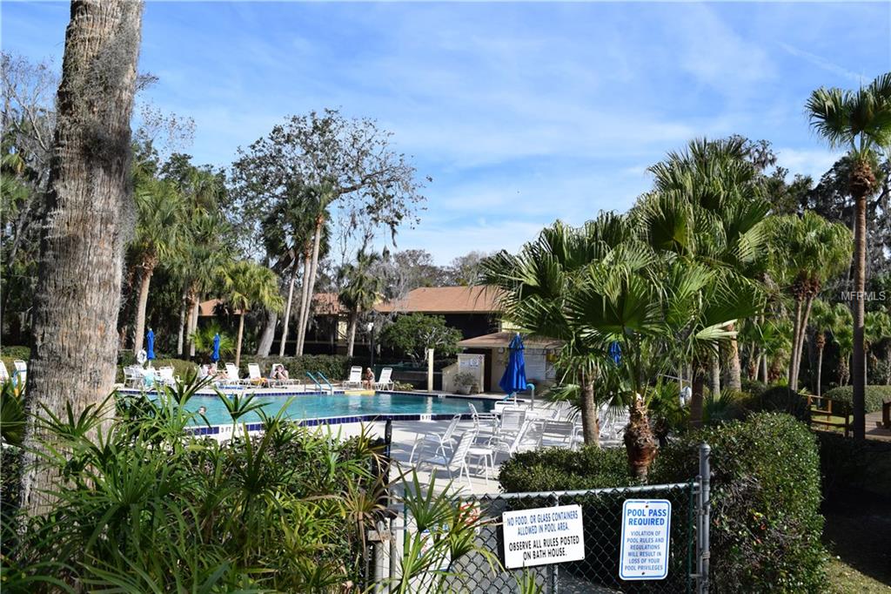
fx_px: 668
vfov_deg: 47.9
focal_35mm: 27
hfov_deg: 67.4
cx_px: 446
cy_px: 297
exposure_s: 1/400
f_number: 10
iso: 200
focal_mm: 18
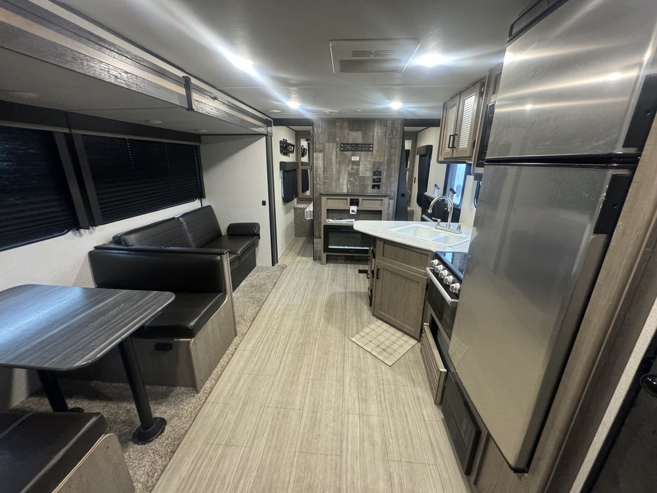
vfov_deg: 85.7
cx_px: 328
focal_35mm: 14
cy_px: 246
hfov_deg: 102.1
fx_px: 266
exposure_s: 1/60
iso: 640
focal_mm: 2.22
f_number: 2.2
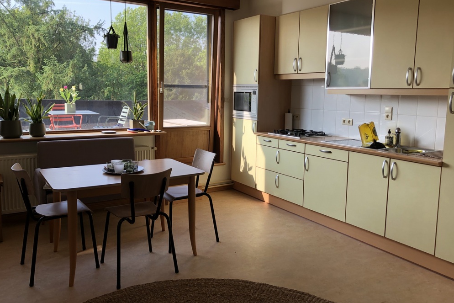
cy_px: 144
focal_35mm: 30
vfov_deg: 43.6
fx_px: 378
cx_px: 230
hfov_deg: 61.9
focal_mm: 3.99
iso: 20
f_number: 1.8
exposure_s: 1/128
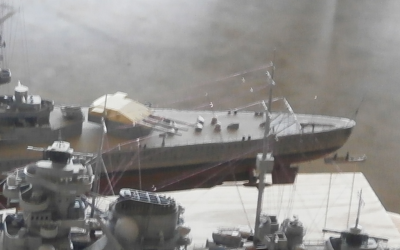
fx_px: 1711
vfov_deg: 8.3
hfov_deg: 13.0
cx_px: -87
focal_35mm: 157
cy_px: 233
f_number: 3.4
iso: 200
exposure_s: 1/25
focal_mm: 8.3
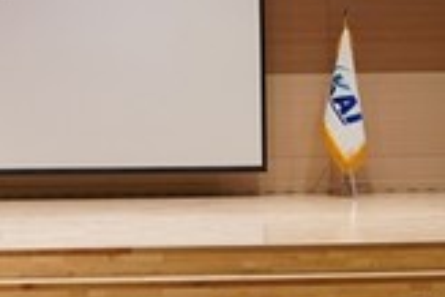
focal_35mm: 128
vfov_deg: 10.7
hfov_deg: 15.6
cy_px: 5
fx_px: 1578
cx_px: -63
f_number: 3.5
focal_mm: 34.7
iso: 1600
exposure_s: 1/160
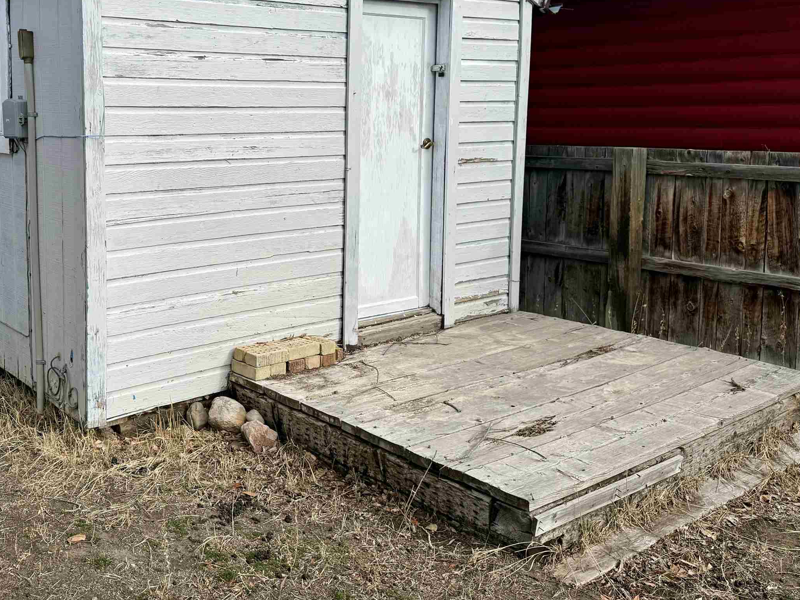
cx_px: 280
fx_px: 832
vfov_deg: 39.1
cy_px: 189
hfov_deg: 50.6
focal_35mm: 36
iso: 80
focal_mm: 6.76
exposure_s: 1/3759
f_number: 1.78
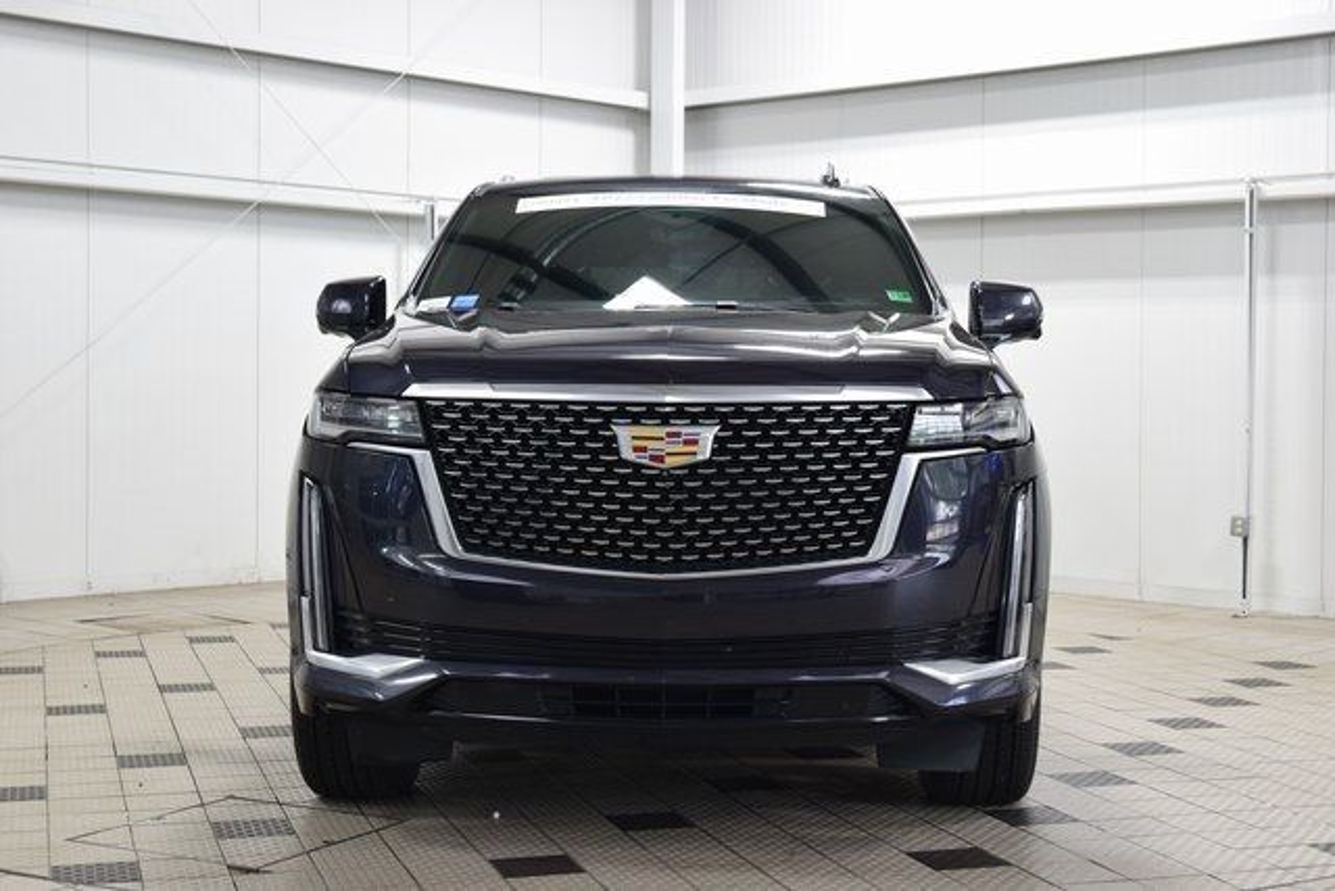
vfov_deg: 25.1
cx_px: 668
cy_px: 446
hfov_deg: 36.9
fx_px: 2003
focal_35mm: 54
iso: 560
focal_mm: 36
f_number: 6.3
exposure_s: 1/15
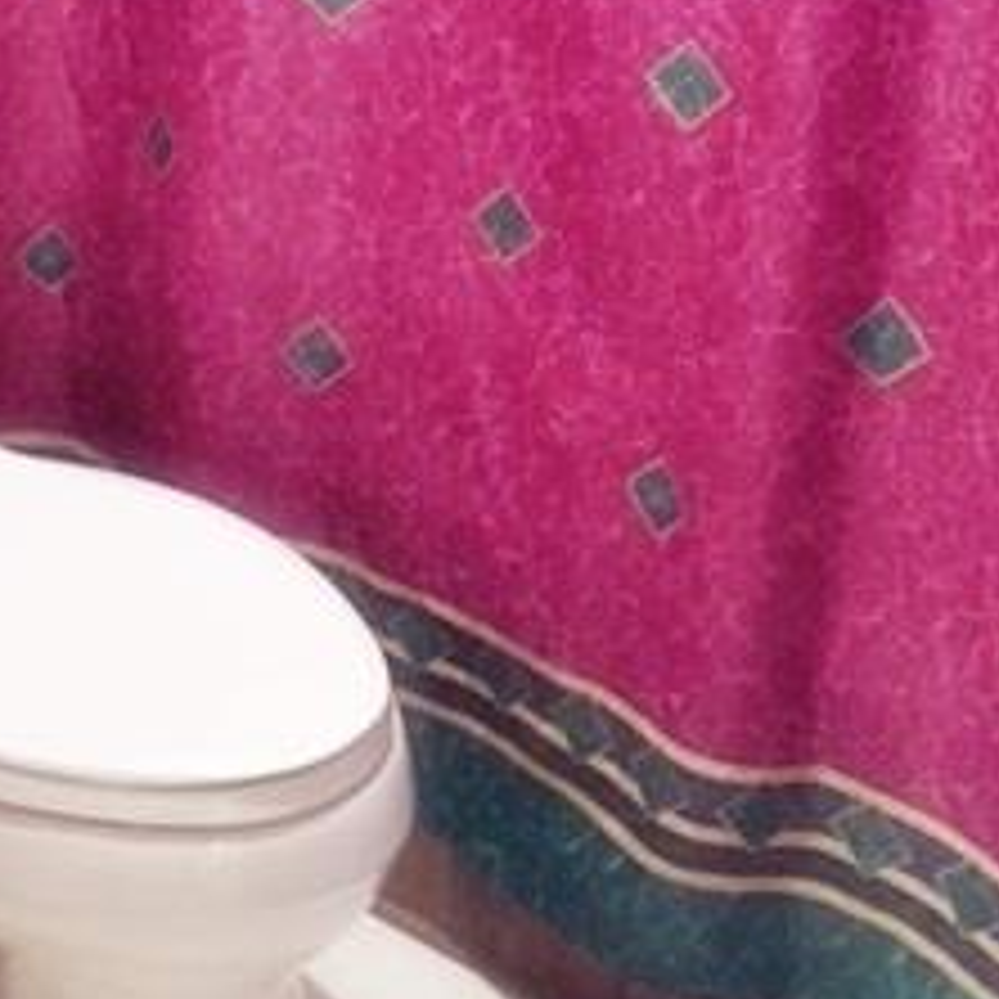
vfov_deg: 22.7
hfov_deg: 22.6
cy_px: 81
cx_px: 27
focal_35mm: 74
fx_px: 2416
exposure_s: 1/15
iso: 250
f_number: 2.2
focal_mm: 4.15
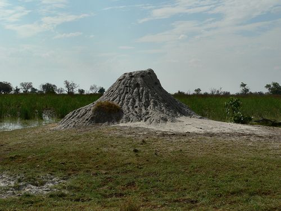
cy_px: 106
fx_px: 495
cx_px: 140
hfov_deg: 31.7
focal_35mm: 61
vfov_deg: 24.0
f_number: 5.6
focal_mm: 10.2
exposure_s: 1/1000
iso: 80
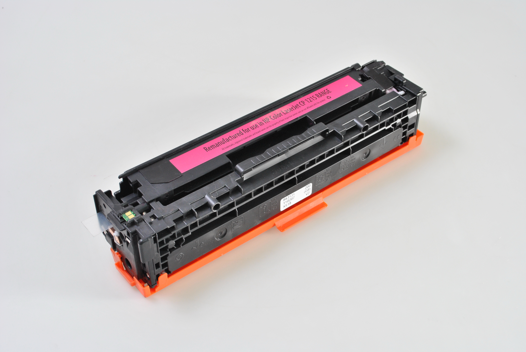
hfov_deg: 38.8
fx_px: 746
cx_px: 263
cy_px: 176
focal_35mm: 51
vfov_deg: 26.6
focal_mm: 34
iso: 400
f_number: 7.1
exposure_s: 1/80
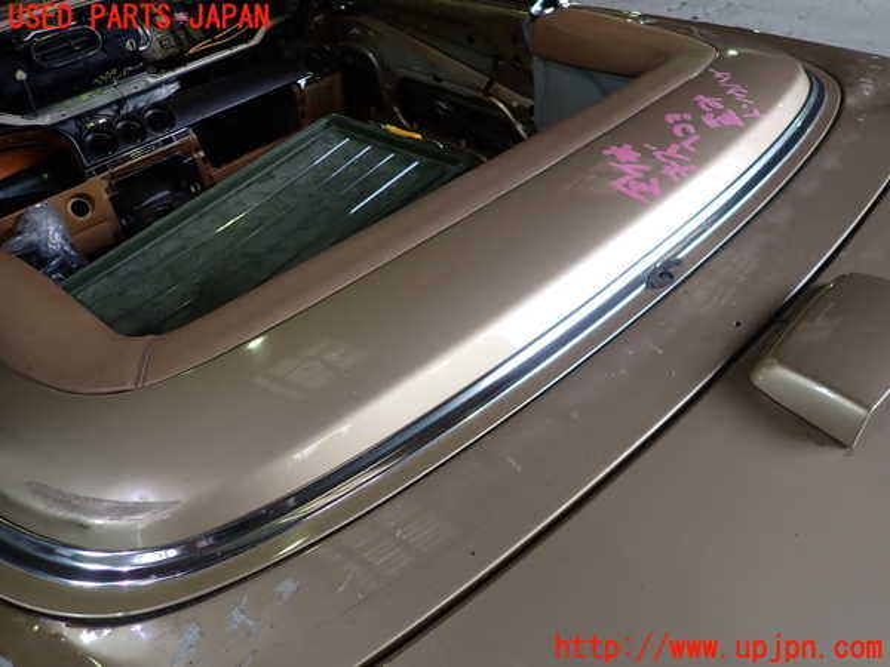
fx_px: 643
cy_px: 334
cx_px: 445
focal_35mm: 25
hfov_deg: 69.4
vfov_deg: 54.9
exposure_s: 1/60
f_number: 2
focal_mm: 4.5
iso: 100
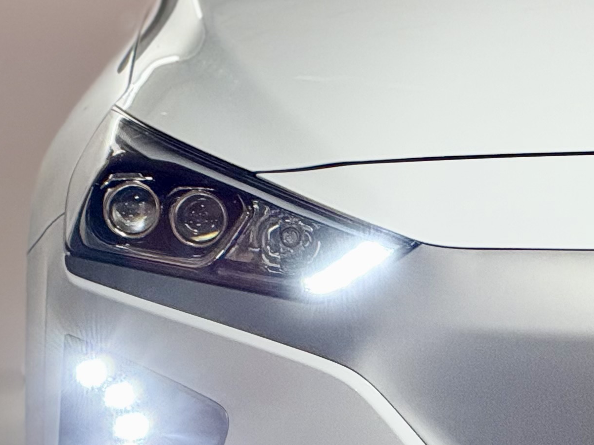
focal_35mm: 399
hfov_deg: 4.9
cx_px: 821
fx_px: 6845
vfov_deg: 3.7
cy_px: 205
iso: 200
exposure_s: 1/60
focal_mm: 15.66
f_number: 2.8
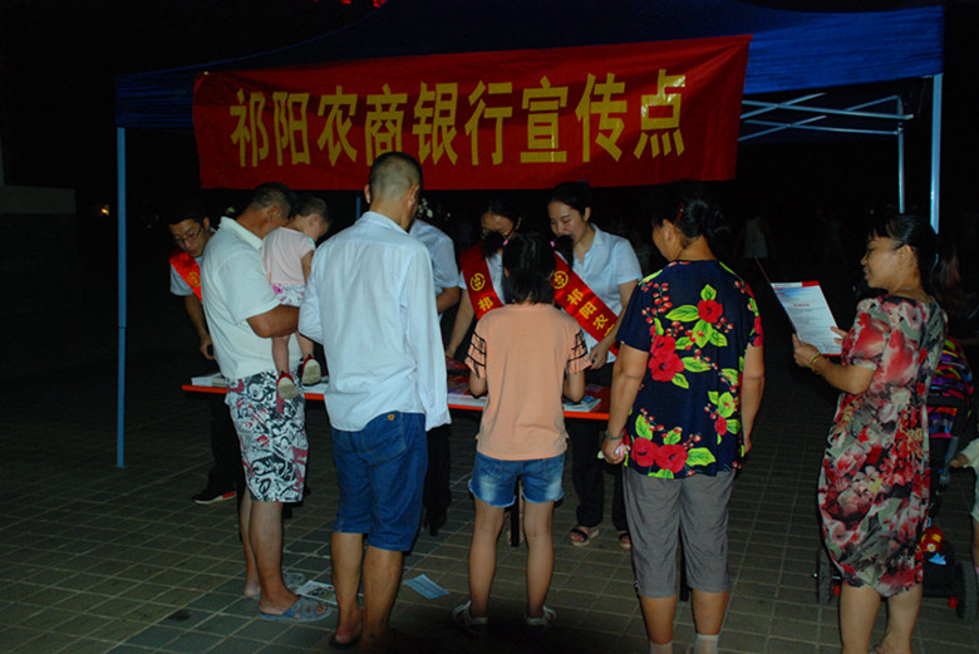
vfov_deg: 40.0
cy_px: 327
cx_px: 490
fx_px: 898
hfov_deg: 57.2
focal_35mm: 33
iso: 800
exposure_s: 1/60
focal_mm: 22
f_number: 5
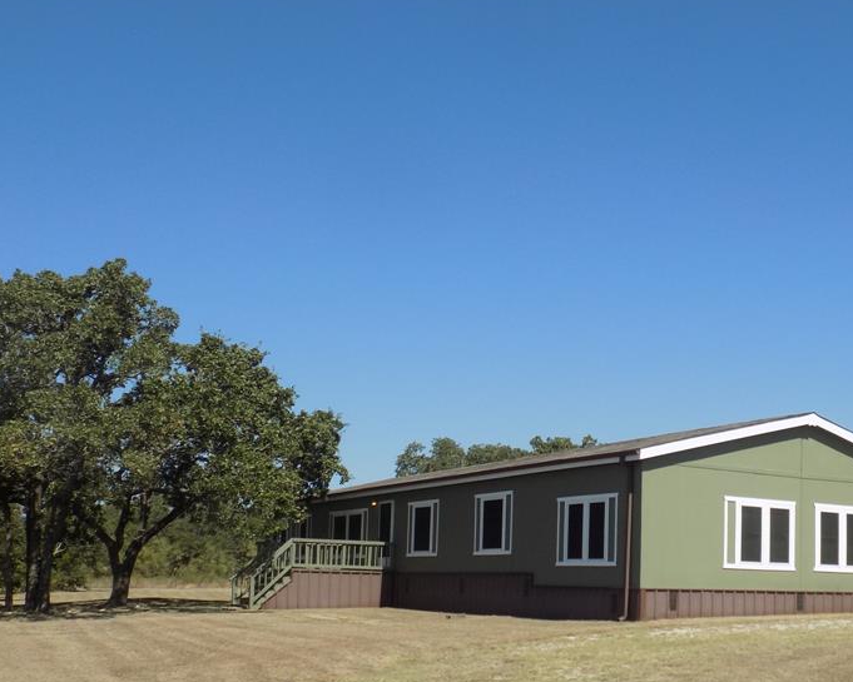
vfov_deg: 33.8
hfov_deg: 41.2
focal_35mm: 44
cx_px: 597
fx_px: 1111
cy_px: 468
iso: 80
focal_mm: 5.3
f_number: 3.3
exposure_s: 1/1250
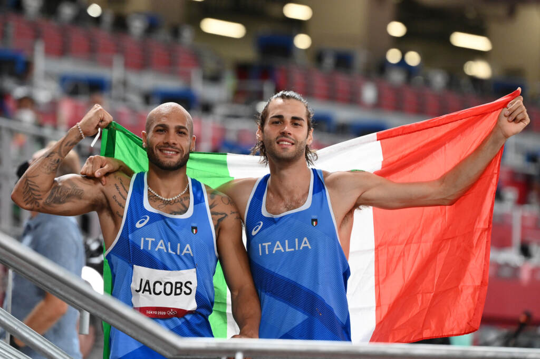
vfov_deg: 4.9
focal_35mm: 280
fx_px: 4198
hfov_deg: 7.4
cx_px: 270
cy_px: 180
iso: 4000
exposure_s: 1/800
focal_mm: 280
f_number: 5.6
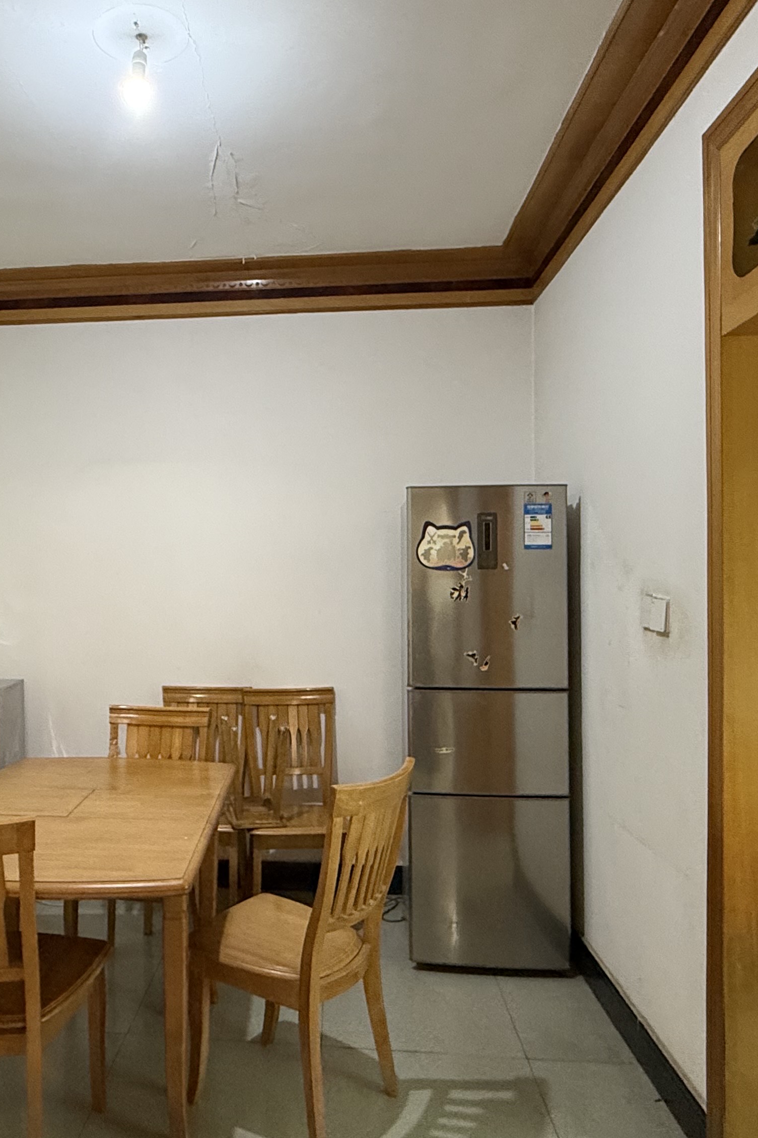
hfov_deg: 48.6
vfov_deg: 69.4
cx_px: 246
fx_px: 821
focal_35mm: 26
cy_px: 579
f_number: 2.2
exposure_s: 1/50
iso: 500
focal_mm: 2.22
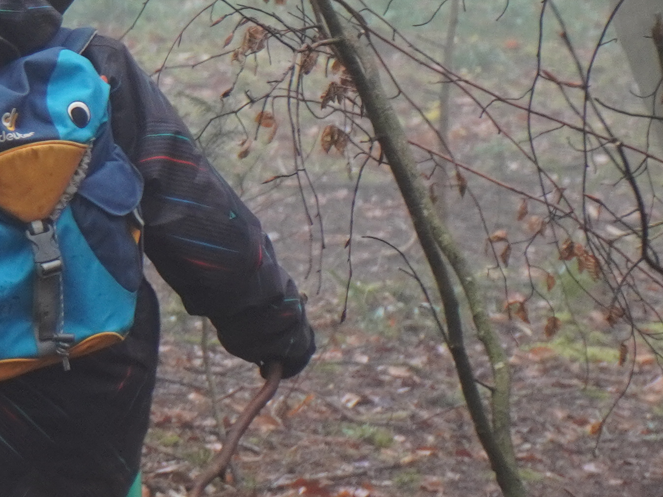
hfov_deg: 6.0
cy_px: -56
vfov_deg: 4.6
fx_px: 6148
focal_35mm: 321
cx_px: -557
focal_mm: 50
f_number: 5.6
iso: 640
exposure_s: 1/80
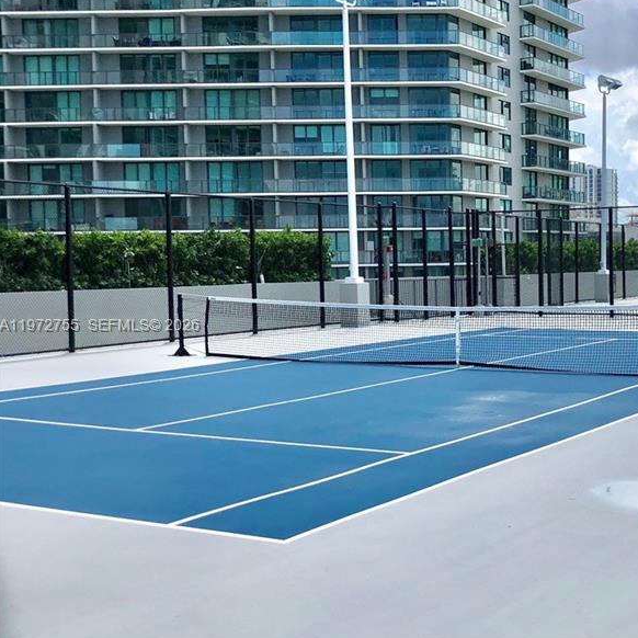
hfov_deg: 32.7
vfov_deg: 33.4
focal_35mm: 51
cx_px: 490
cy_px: 327
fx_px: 1063
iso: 20
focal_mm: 4
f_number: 1.8
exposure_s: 1/2703
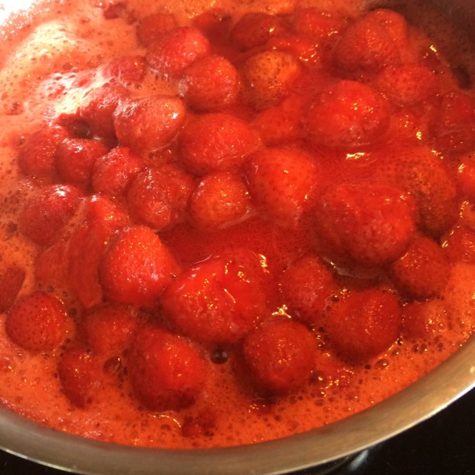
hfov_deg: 43.8
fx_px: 590
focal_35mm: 38
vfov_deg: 42.9
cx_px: 226
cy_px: 140
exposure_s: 1/30
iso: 160
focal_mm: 4.15
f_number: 2.2
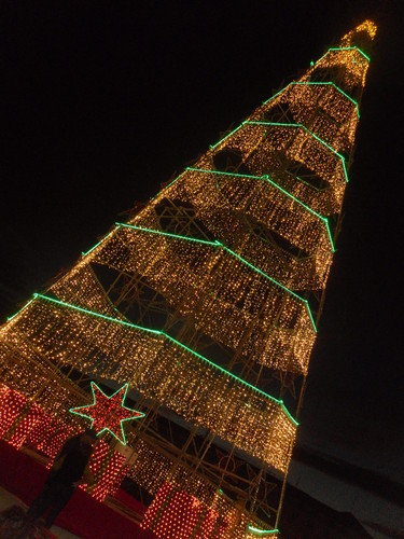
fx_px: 545
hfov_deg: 40.7
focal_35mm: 35
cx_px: 202
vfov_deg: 52.6
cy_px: 270
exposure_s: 1/45
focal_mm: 6.3
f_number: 3.5
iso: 400
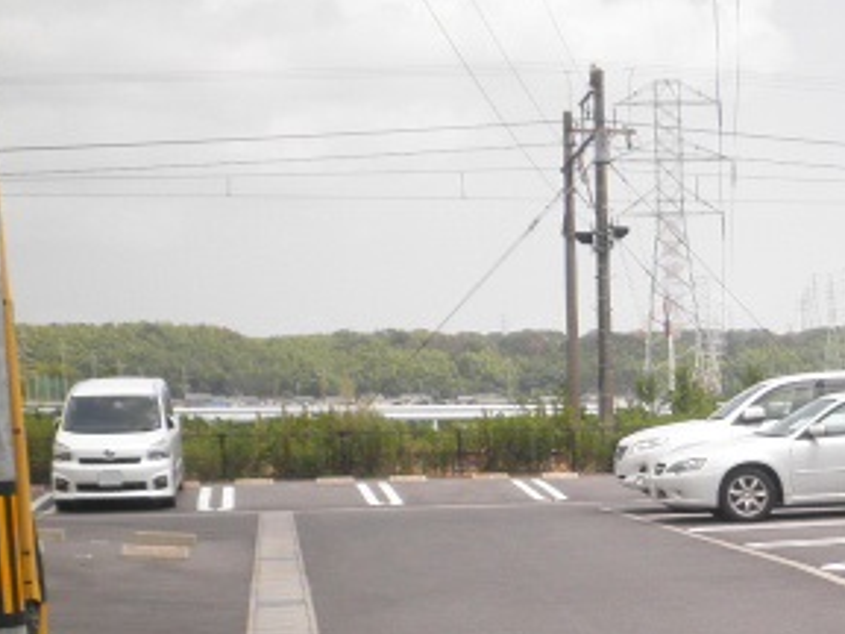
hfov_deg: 23.5
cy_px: 643
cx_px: 827
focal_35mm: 80
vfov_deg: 18.0
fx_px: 1953
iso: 64
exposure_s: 1/80
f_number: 8.8
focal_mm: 6.4
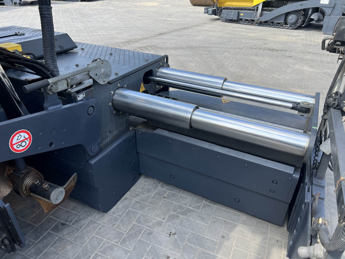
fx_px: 259
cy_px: 130
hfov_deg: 67.3
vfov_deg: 53.1
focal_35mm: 26
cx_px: 172
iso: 50
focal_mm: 5.7
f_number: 1.5
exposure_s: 1/1280
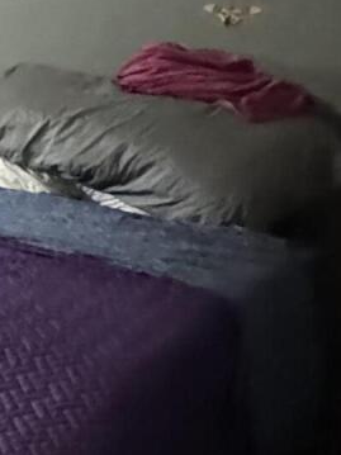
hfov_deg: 13.1
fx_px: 1025
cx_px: -520
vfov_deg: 24.6
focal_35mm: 78
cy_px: 369
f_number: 2.2
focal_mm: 2.22
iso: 1600
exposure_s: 1/40
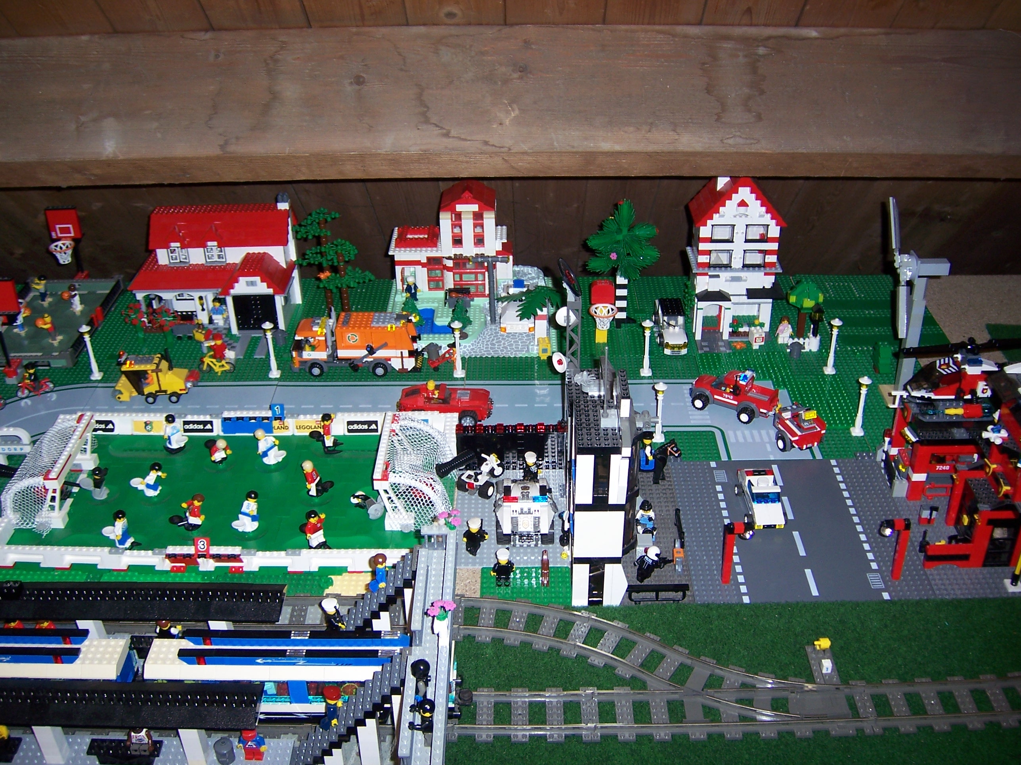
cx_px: 510
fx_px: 1062
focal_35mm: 36
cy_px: 382
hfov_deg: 51.4
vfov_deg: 39.7
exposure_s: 1/60
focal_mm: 6.2
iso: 80
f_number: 2.8
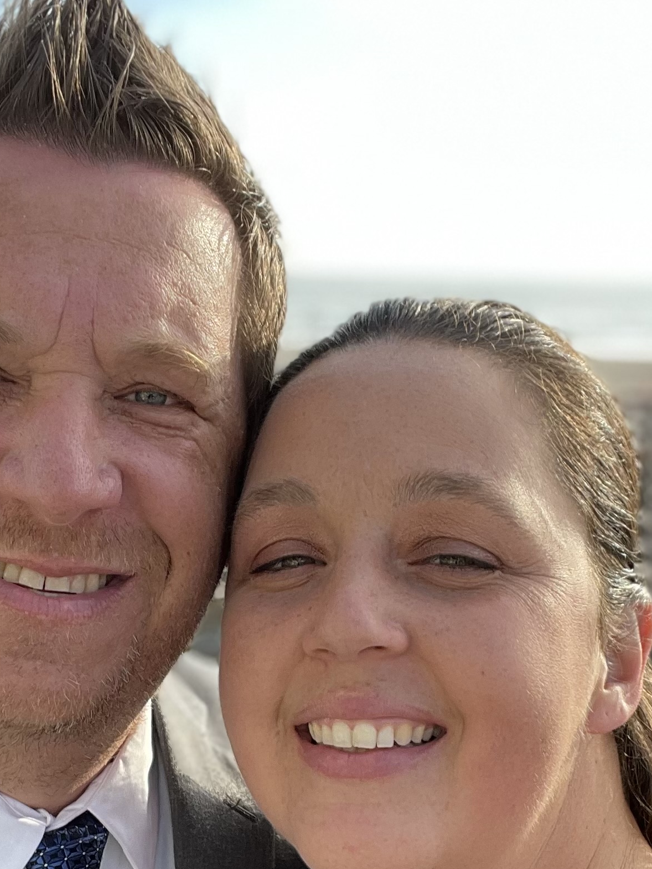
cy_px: 704
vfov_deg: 31.8
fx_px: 1481
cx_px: 182
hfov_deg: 24.6
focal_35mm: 59
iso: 25
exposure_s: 1/167
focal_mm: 2.71
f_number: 2.2
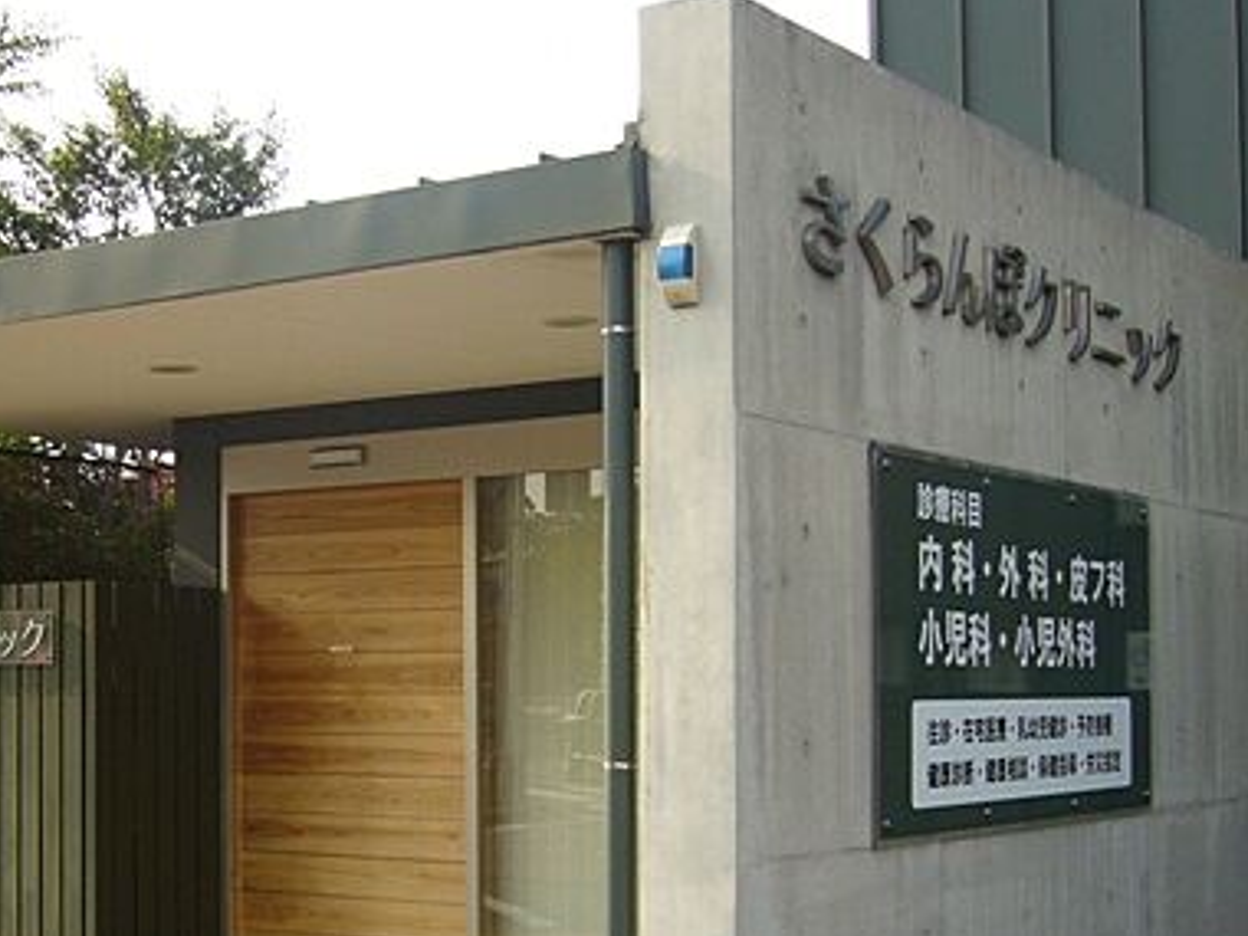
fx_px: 2127
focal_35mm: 59
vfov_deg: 24.7
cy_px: 614
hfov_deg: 32.4
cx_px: 414
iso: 80
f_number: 2.8
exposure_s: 1/400
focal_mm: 5.8
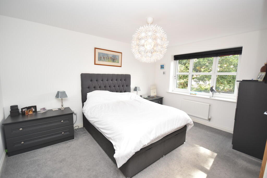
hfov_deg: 100.4
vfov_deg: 77.3
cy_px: 89
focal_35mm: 15
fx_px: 111
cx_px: 134
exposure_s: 1/200
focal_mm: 10
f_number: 5
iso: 800
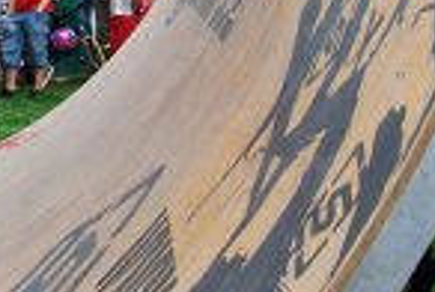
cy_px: -209
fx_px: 1439
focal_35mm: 119
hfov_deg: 16.6
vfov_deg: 10.9
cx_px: -54
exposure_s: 1/160
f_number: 6.3
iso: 100
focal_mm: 21
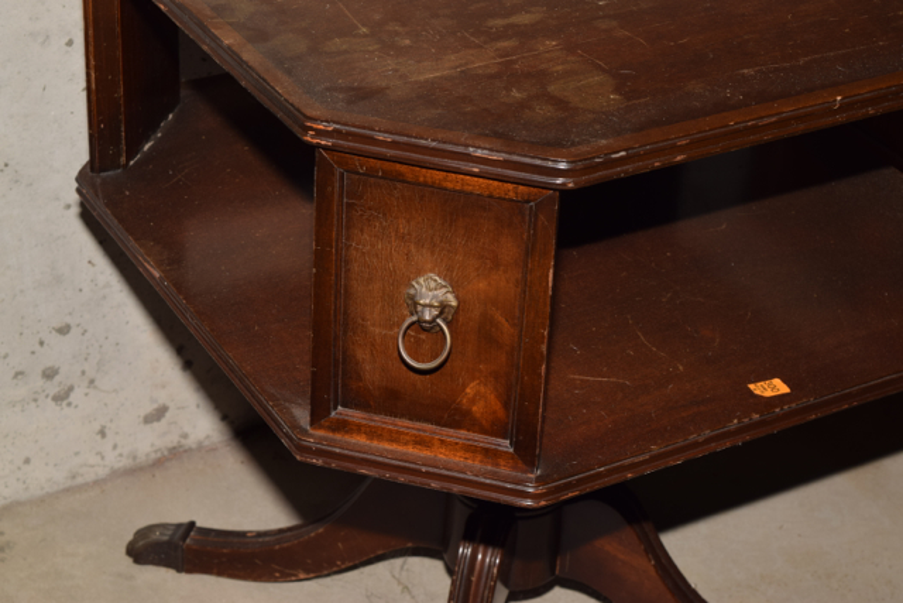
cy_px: 302
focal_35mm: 82
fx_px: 2070
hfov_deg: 24.6
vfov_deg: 16.6
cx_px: 452
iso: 100
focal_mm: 55
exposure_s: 1/125
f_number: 9
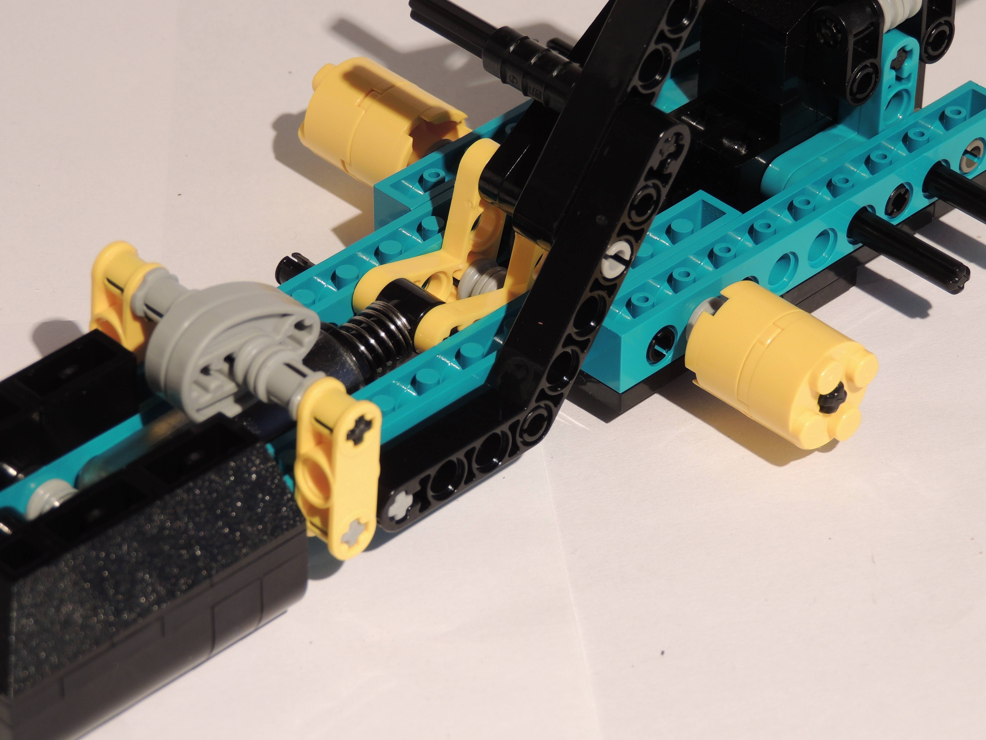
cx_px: 493
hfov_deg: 13.6
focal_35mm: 145
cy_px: 370
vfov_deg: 10.2
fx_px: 4130
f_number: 4.4
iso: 100
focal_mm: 25.8
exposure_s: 1/2
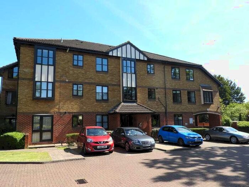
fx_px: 201
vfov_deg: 49.7
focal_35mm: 28
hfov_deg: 63.4
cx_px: 124
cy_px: 94
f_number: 3.5
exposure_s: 1/400
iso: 100
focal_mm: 5
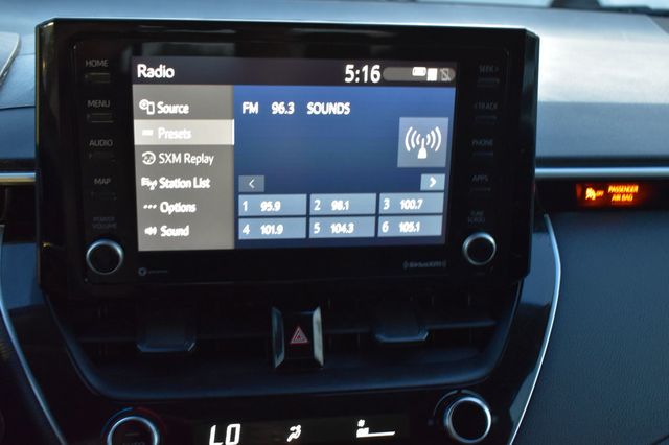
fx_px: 780
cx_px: 334
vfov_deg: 31.9
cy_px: 222
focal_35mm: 42
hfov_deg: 46.4
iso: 1600
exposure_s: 1/15
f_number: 6.3
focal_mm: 28
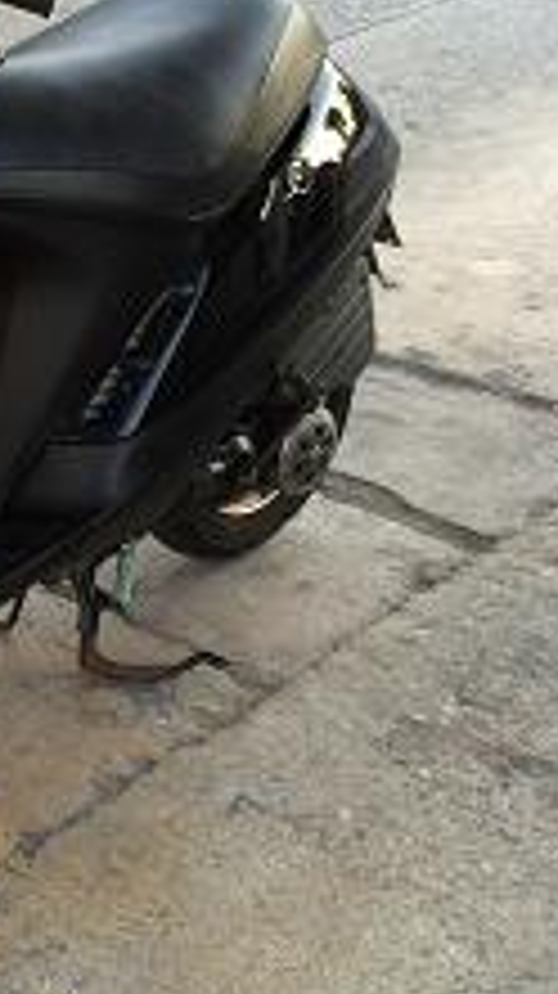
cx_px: -171
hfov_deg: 16.3
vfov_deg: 30.2
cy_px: 495
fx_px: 1845
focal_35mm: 70
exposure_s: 1/120
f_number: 2.2
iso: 64
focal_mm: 4.15
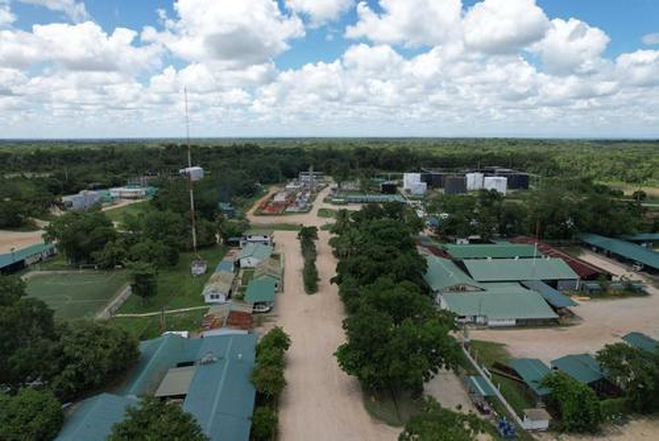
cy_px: 220
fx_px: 403
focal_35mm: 22
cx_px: 330
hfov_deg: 78.5
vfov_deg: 57.3
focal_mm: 8.38
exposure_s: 1/500
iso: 100
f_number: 2.8
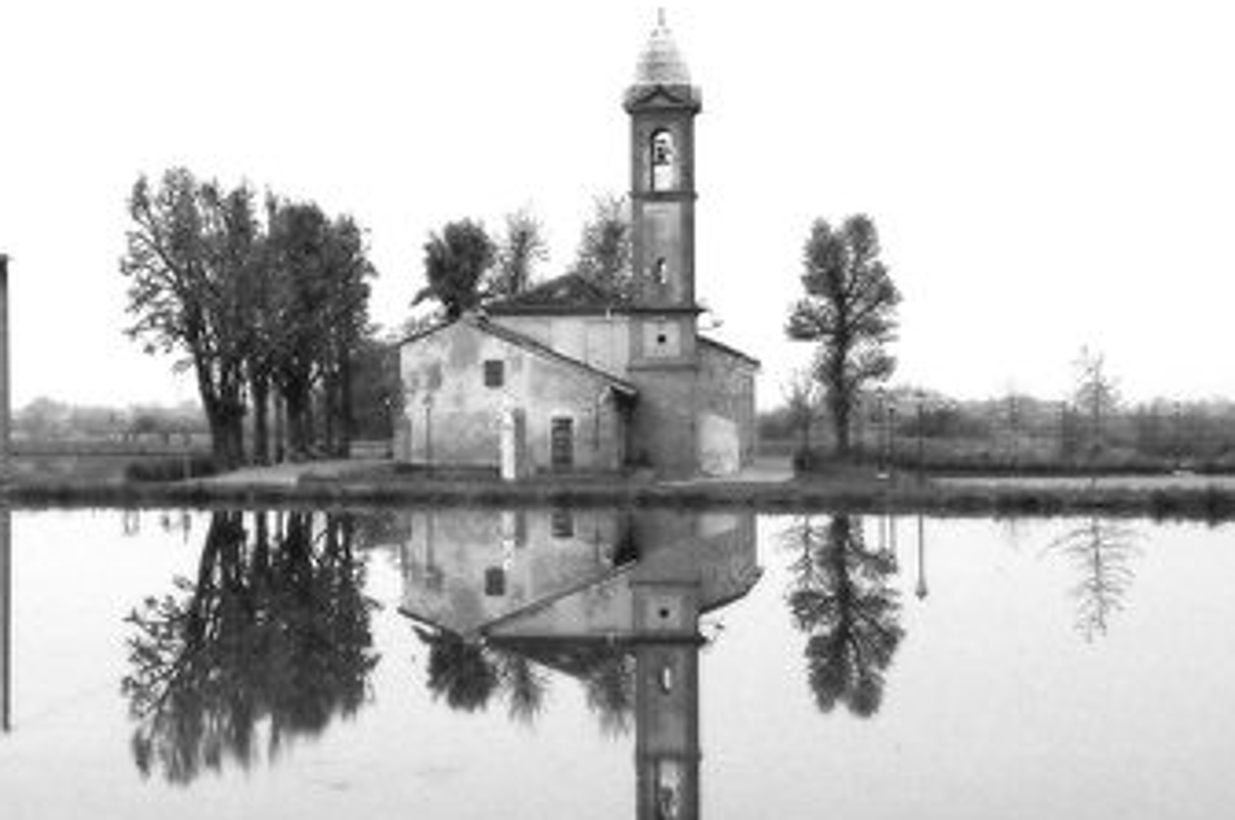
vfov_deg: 18.1
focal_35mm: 75
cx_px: 239
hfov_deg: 26.5
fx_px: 2569
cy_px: 416
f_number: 6.3
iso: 400
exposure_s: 1/500
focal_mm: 28
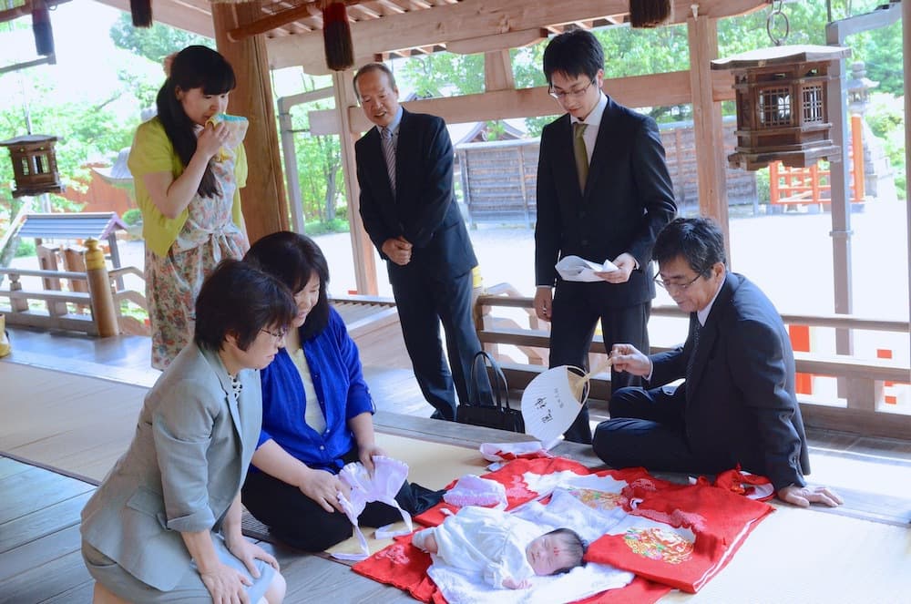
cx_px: 456
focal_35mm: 42
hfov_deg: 46.5
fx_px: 1061
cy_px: 302
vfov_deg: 31.8
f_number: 5
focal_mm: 28
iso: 2000
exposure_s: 1/400
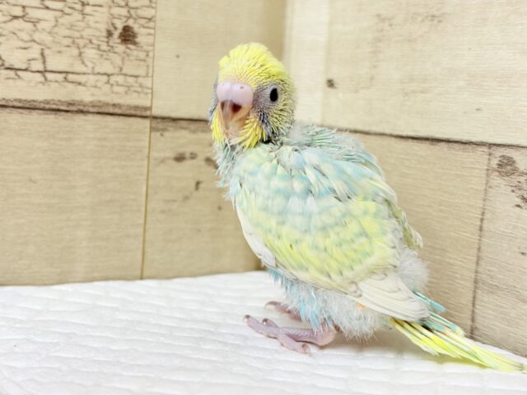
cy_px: 198
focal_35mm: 52
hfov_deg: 36.8
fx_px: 792
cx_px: 264
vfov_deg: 28.0
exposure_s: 1/50
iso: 64
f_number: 1.6
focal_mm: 5.96
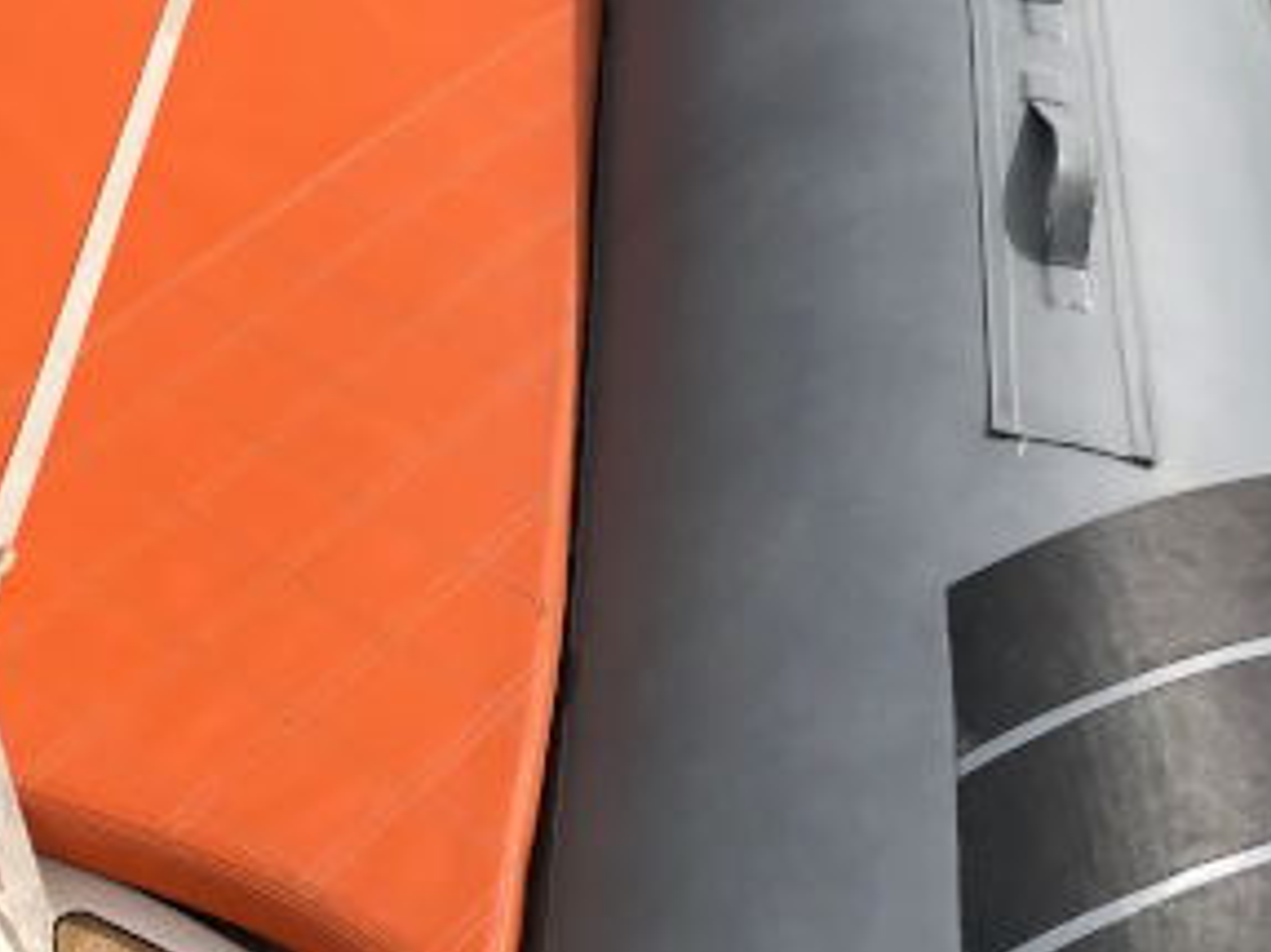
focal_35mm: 78
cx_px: 106
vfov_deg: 17.6
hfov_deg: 24.3
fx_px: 2863
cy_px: -306
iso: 20
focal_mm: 3.99
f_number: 1.8
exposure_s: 1/3195
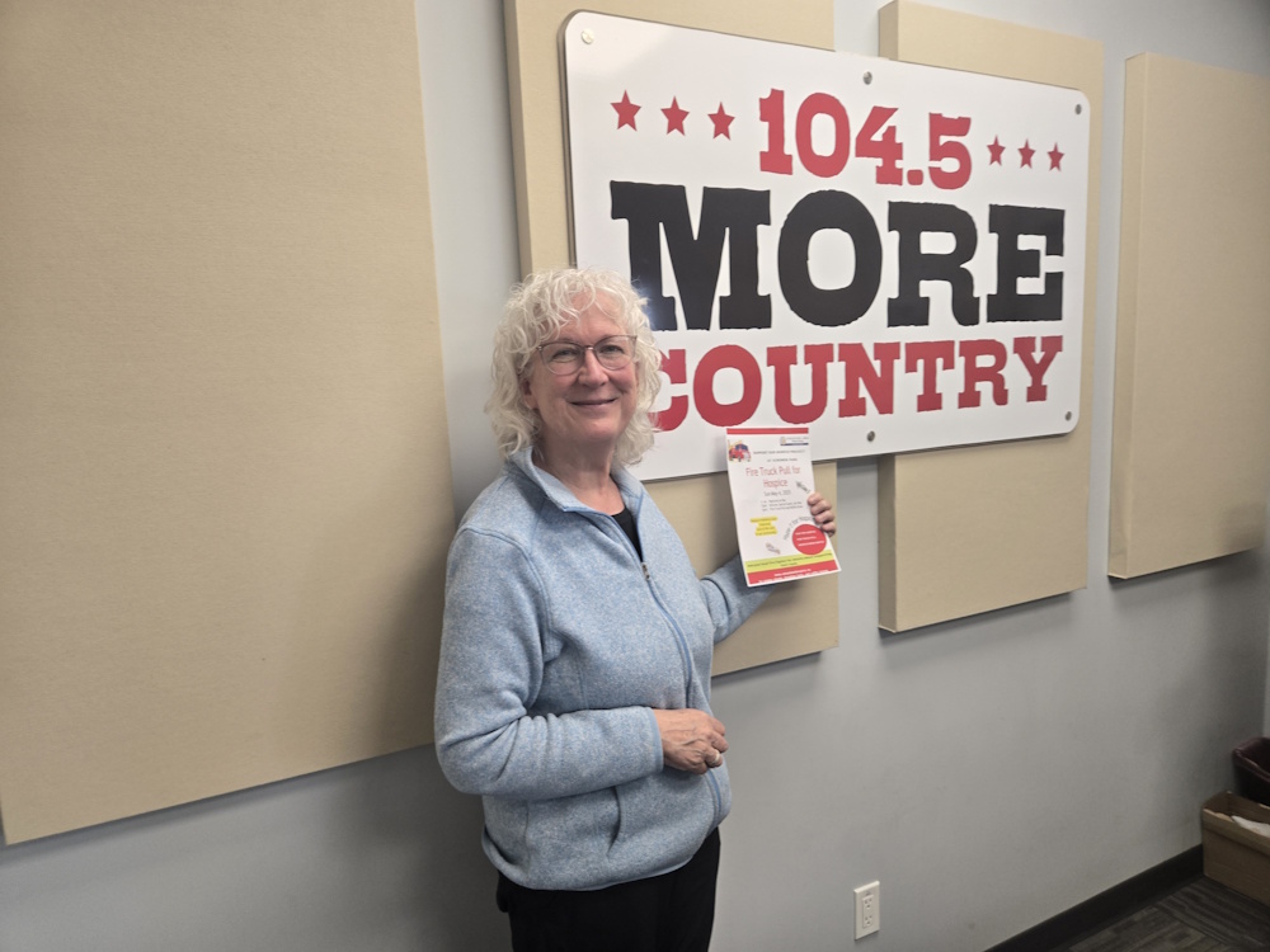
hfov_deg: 73.9
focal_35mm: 23
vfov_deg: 58.9
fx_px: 844
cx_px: 635
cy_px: 476
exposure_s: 1/120
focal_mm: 5.4
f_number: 1.8
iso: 100
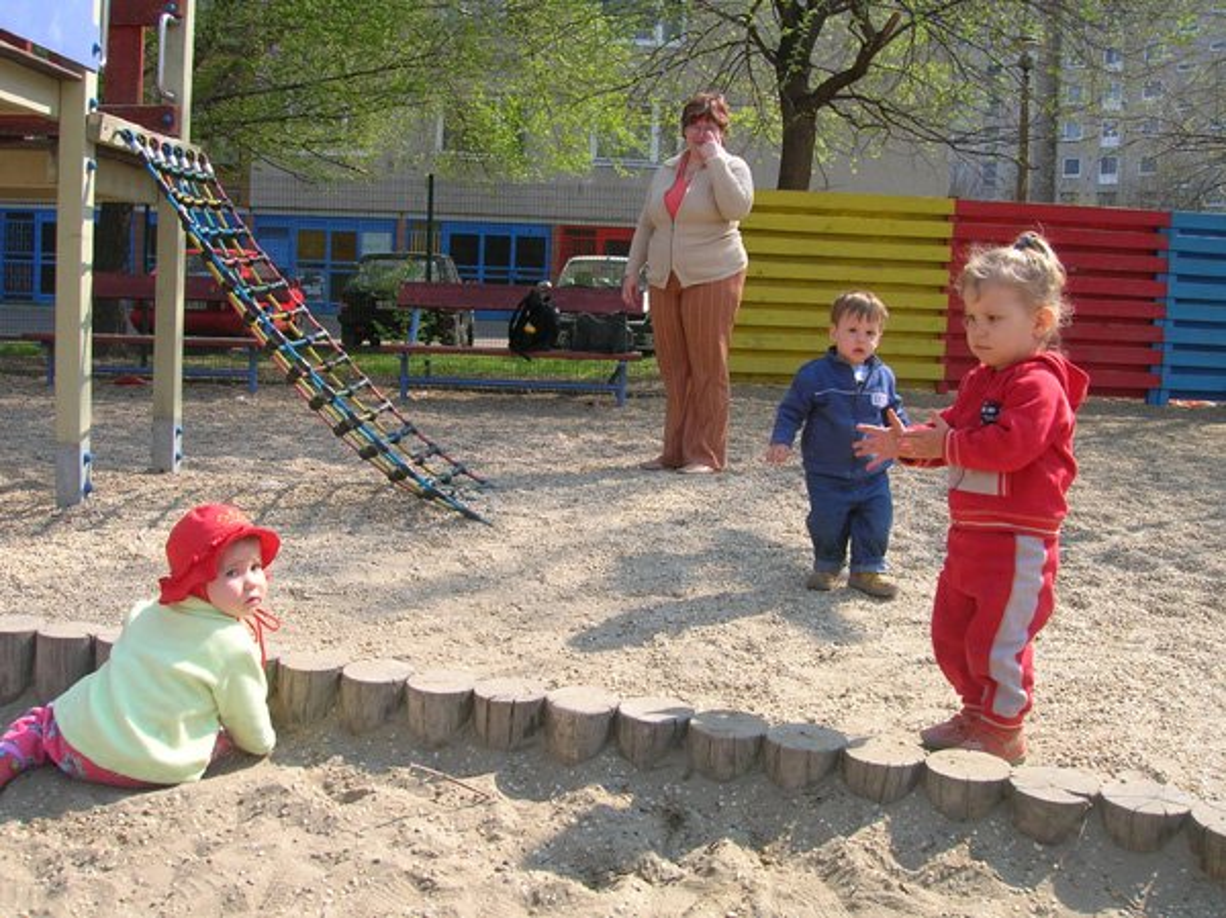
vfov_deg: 41.7
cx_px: 613
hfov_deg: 54.0
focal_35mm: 34
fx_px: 1203
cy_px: 459
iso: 50
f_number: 4.9
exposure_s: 1/186
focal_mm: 5.7
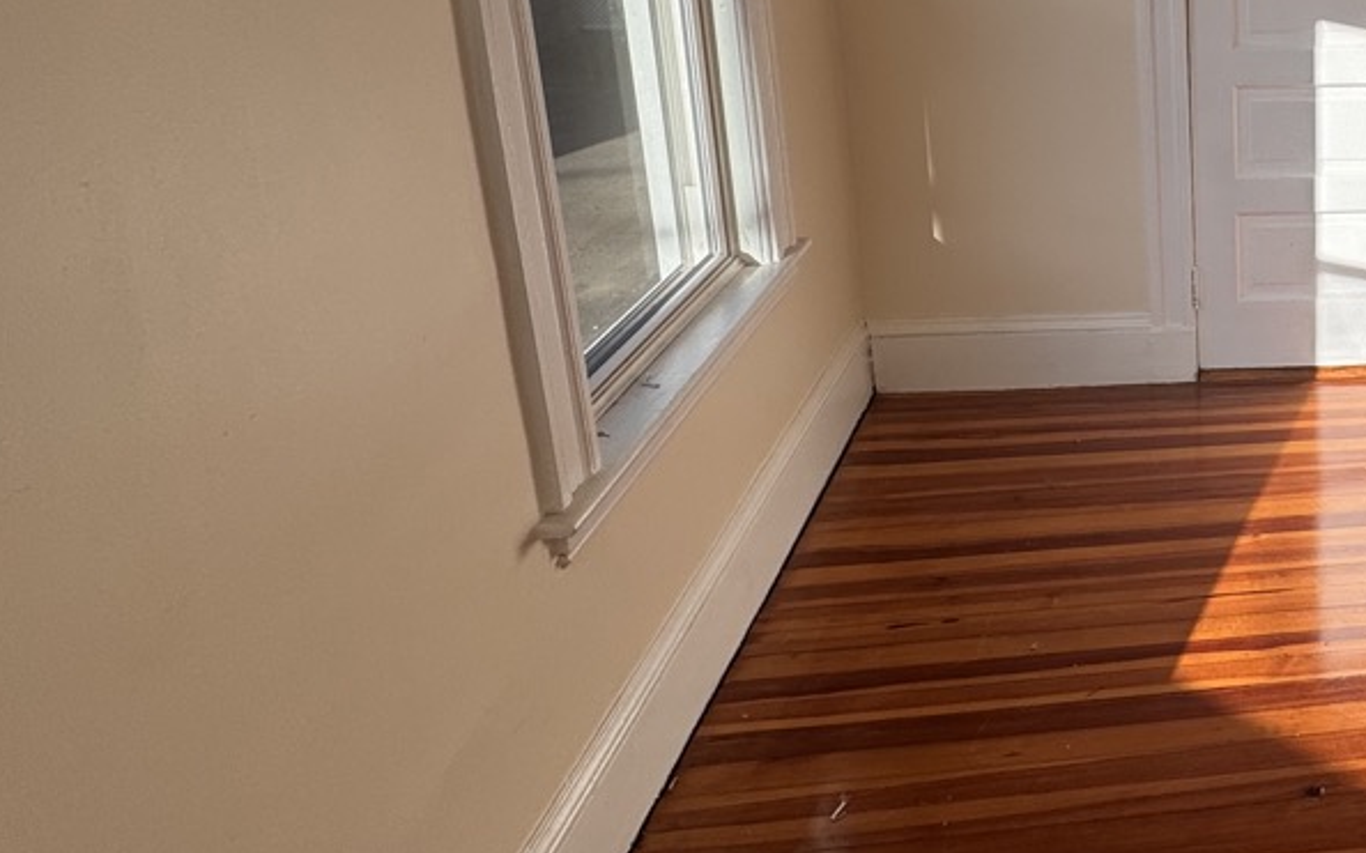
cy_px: 53
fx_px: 1191
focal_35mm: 32
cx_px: 1382
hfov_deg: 48.5
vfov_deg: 36.4
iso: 40
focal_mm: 2.22
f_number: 2.2
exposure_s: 1/482
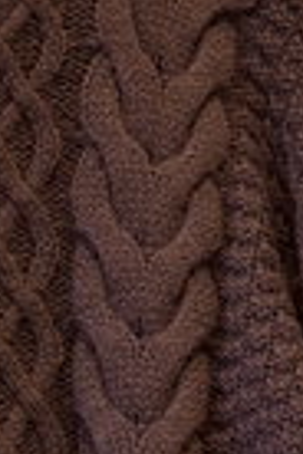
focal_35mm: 209
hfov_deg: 6.5
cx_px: -16
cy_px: 314
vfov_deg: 9.8
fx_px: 2638
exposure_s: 1/50
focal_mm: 5.96
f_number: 1.6
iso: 160
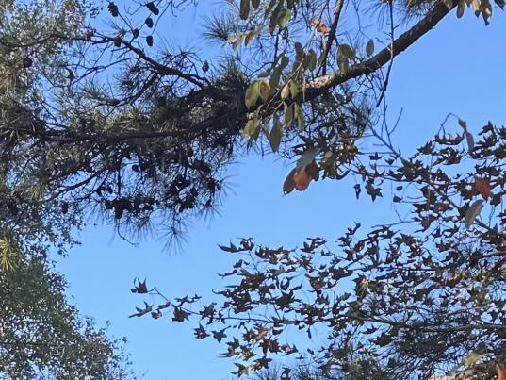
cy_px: 979
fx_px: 1959
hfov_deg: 14.7
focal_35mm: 134
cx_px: 231
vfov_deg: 9.5
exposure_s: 1/345
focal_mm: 6.76
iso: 80
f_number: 1.78
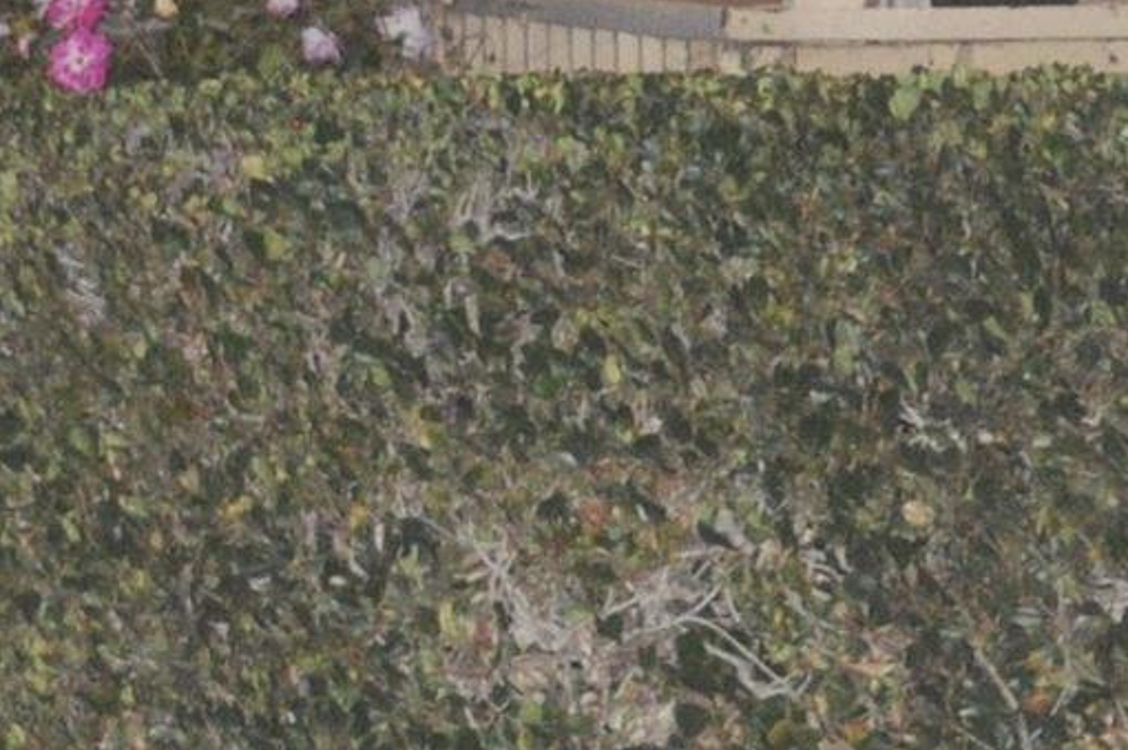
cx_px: -818
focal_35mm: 289
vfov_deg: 4.7
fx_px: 9046
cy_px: 586
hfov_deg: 7.0
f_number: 2.8
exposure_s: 1/60
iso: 800
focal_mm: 32
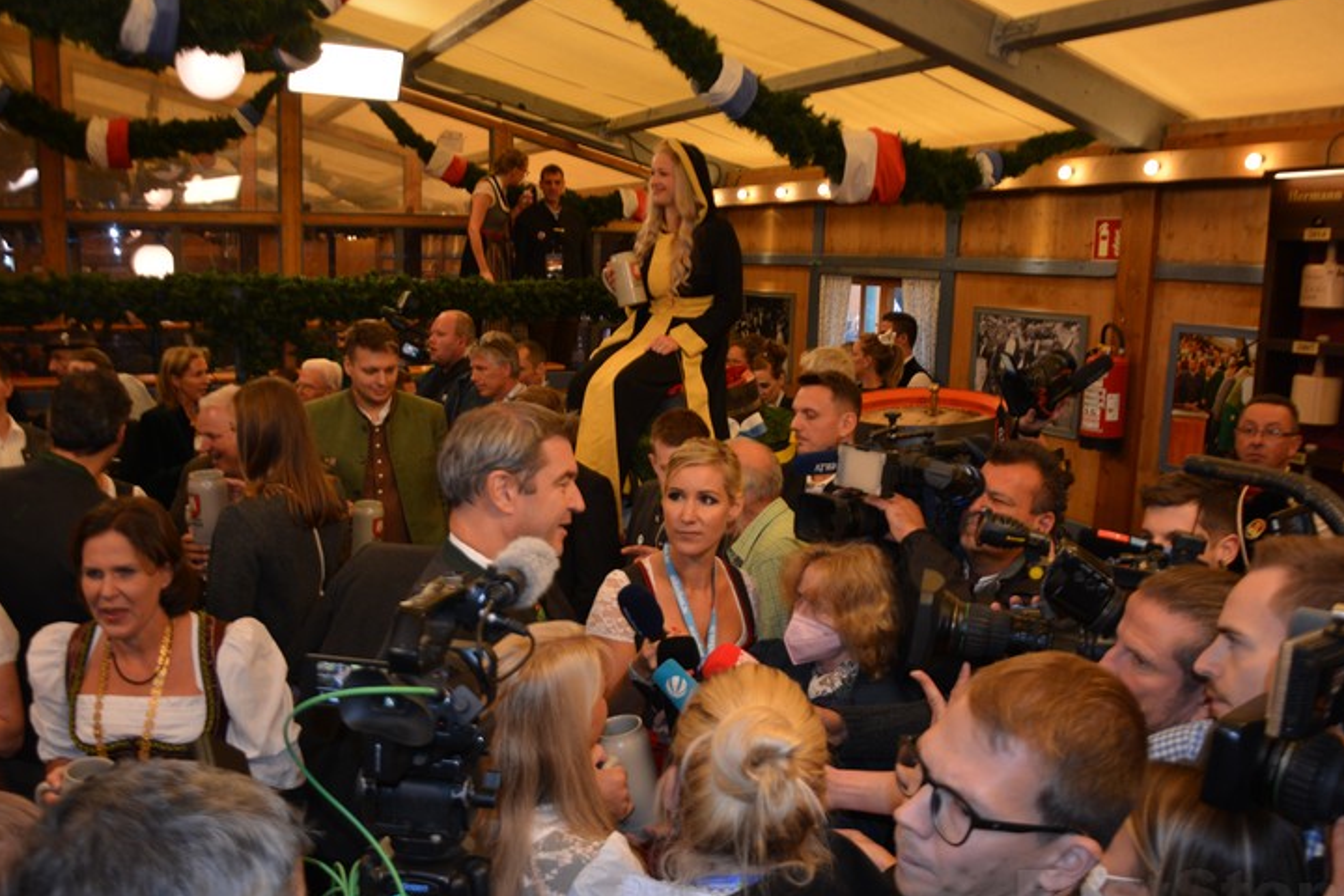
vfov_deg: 43.6
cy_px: 471
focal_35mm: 30
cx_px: 651
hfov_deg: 61.9
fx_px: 1120
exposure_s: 1/80
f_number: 3.5
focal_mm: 18
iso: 400
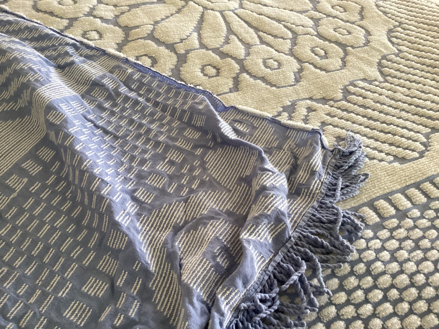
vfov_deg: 45.4
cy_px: 164
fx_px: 393
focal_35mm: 31
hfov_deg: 58.3
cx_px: 220
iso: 200
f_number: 2.4
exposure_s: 1/50
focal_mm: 3.3
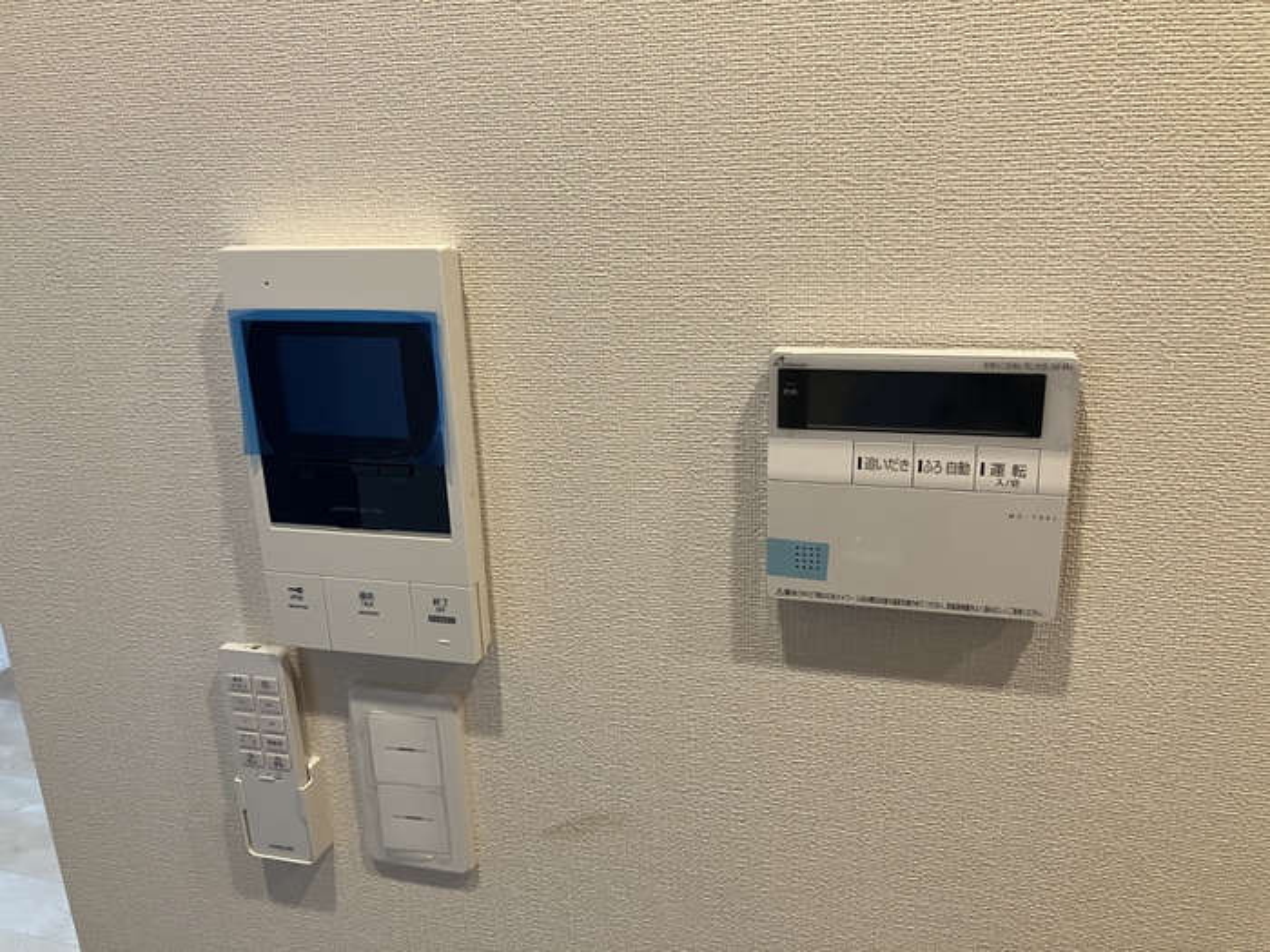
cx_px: 635
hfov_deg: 63.4
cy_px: 476
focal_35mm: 28
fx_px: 1027
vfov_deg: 49.7
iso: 100
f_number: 1.8
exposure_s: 1/60
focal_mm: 3.99
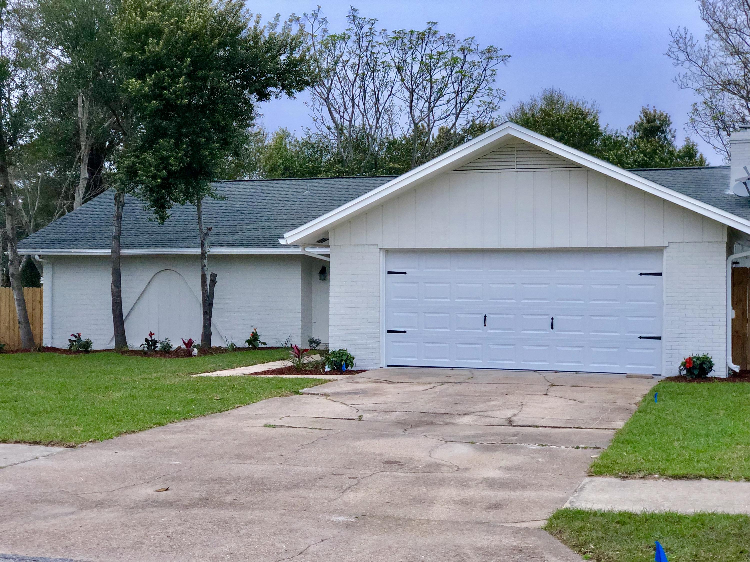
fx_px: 1127
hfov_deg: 36.8
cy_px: 281
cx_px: 375
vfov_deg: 28.0
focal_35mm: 52
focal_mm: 6
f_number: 2.4
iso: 125
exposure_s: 1/60
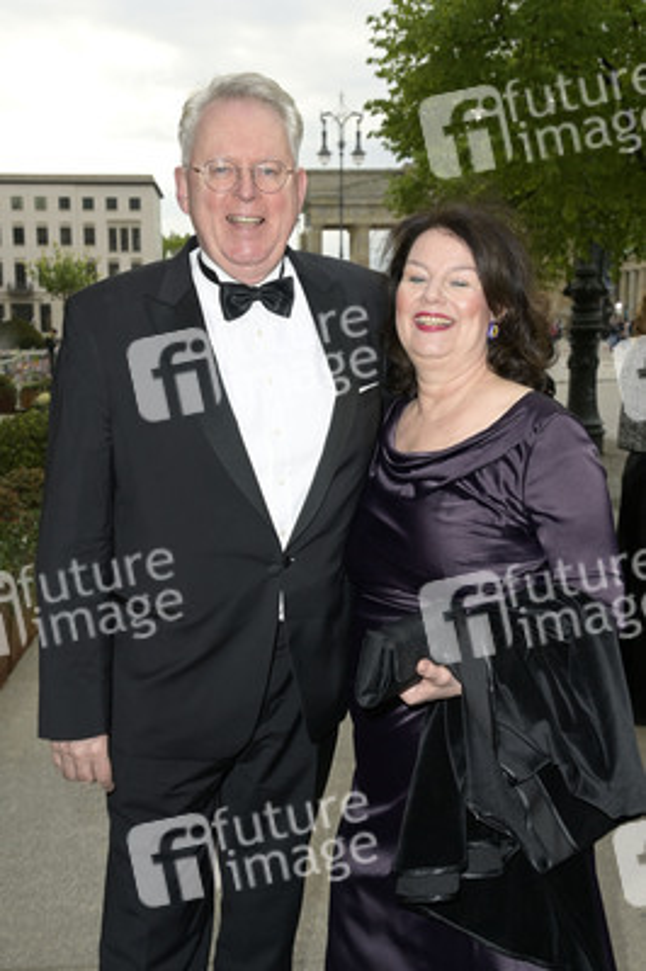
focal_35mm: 40
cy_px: 486
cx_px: 323
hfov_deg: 33.3
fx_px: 1078
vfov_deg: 48.5
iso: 320
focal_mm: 40
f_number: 7.1
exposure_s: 1/200
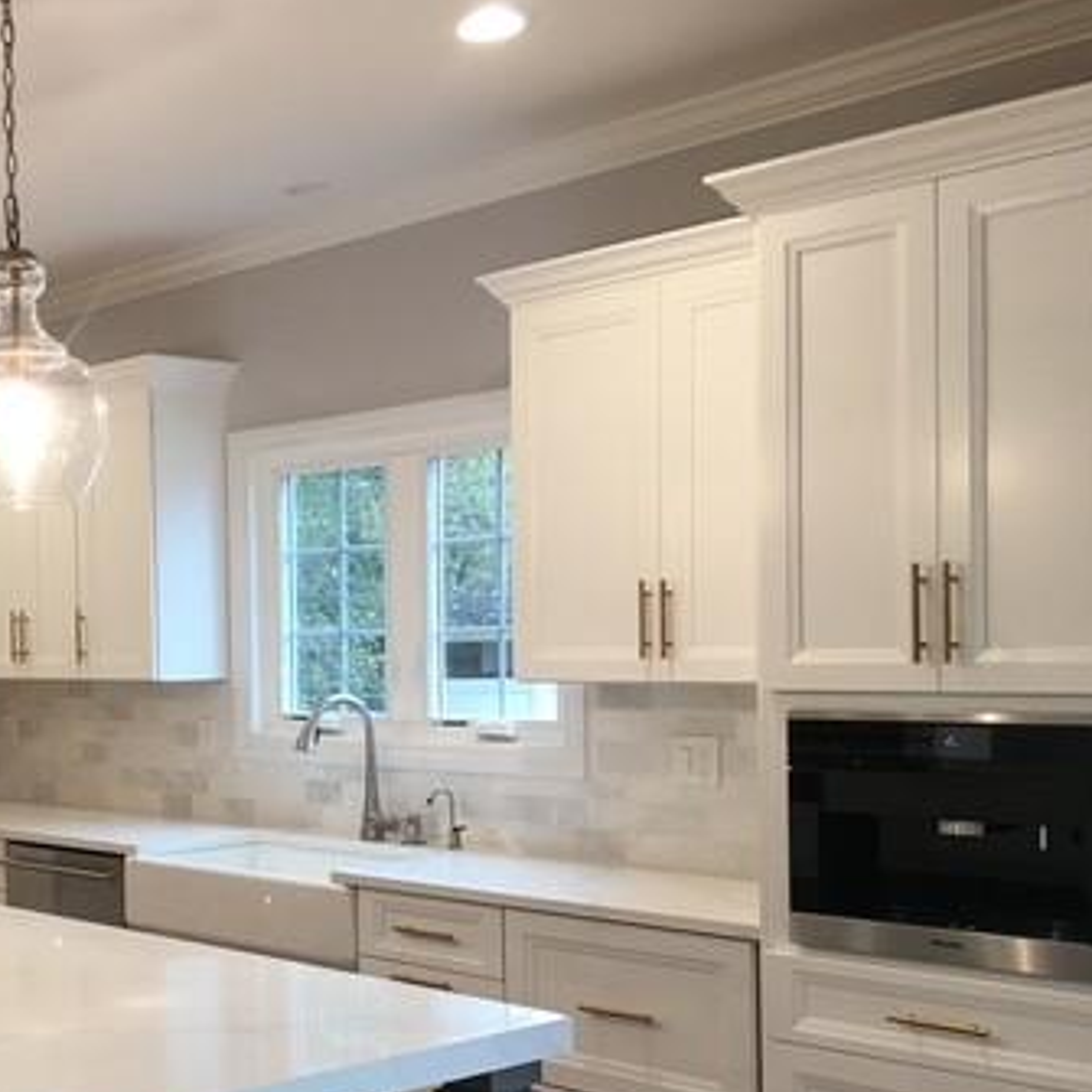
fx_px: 1749
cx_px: 62
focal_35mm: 49
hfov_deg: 32.5
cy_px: 720
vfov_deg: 34.4
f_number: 2.2
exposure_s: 1/30
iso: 40
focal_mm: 4.15
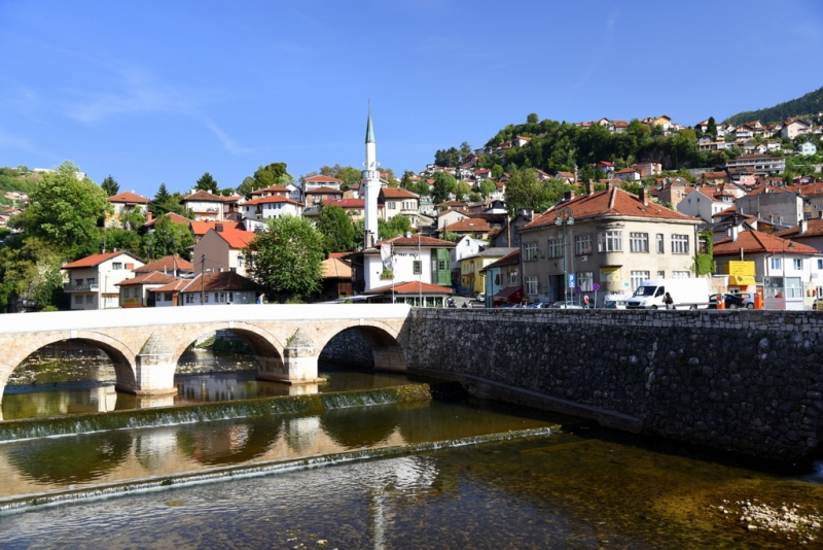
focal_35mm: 35
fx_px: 800
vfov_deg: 37.9
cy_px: 275
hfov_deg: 54.4
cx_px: 412
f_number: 5.6
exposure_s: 1/125
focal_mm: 35
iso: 100
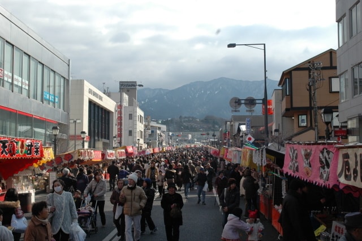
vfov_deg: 28.9
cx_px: 181
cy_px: 120
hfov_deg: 42.4
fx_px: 467
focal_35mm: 46
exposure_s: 1/320
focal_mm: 31
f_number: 10
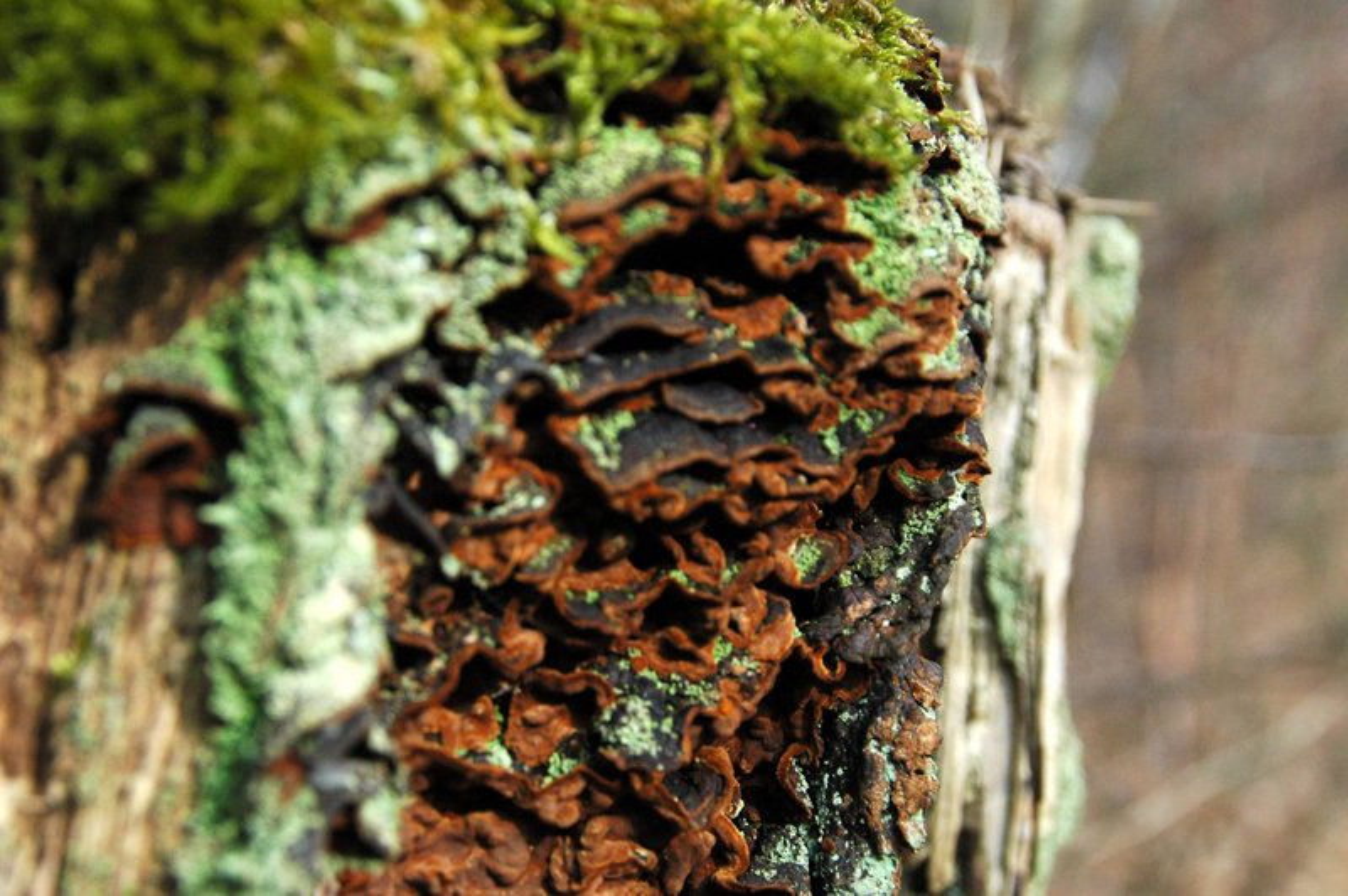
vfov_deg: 17.5
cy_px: 448
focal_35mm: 78
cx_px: 674
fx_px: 2918
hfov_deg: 26.0
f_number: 8
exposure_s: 1/500
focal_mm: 52
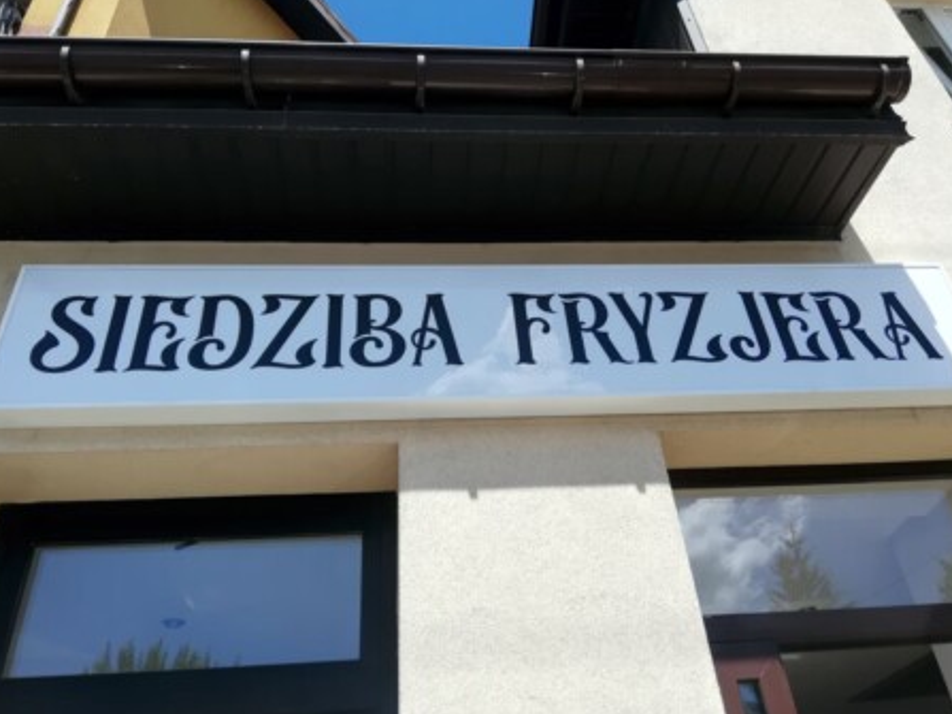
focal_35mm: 29
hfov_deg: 61.7
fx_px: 797
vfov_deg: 48.2
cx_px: 466
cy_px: 337
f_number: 2.2
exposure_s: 1/622
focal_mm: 3.81
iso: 50
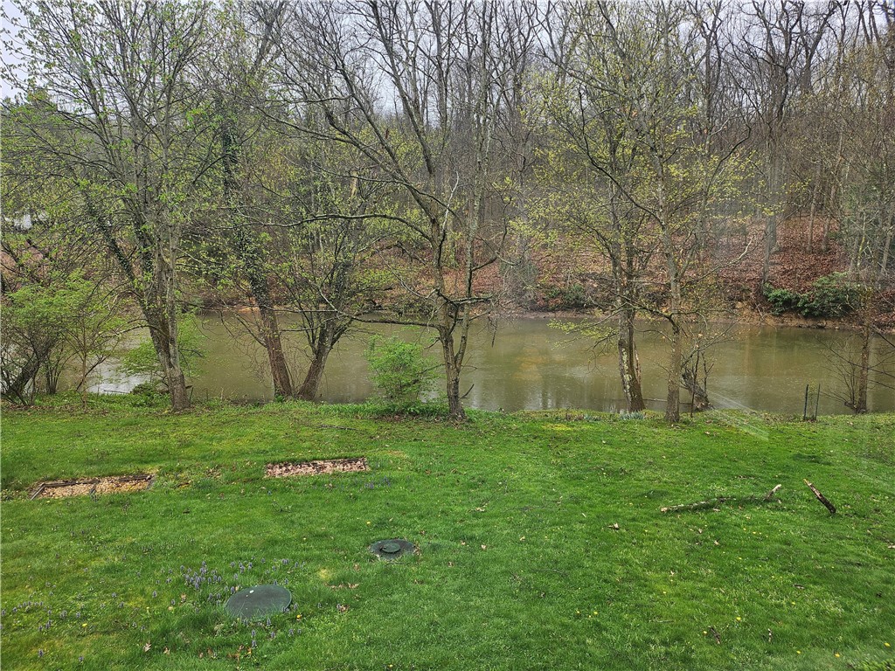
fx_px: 621
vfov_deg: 56.8
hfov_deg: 71.6
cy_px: 336
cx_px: 448
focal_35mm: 24
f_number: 1.8
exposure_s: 1/211
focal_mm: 5
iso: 50
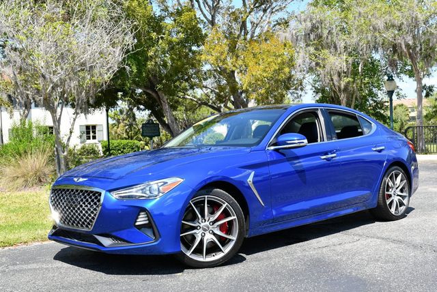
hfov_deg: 44.5
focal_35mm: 44
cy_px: 146
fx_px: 535
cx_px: 218
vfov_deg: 30.6
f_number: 8
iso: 200
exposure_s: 1/250
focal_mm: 22
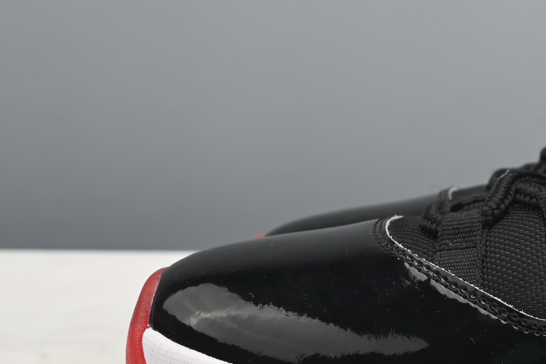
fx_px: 1911
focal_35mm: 126
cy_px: 123
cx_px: 706
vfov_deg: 10.9
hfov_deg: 15.5
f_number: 11
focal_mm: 45
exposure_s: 1/200
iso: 100
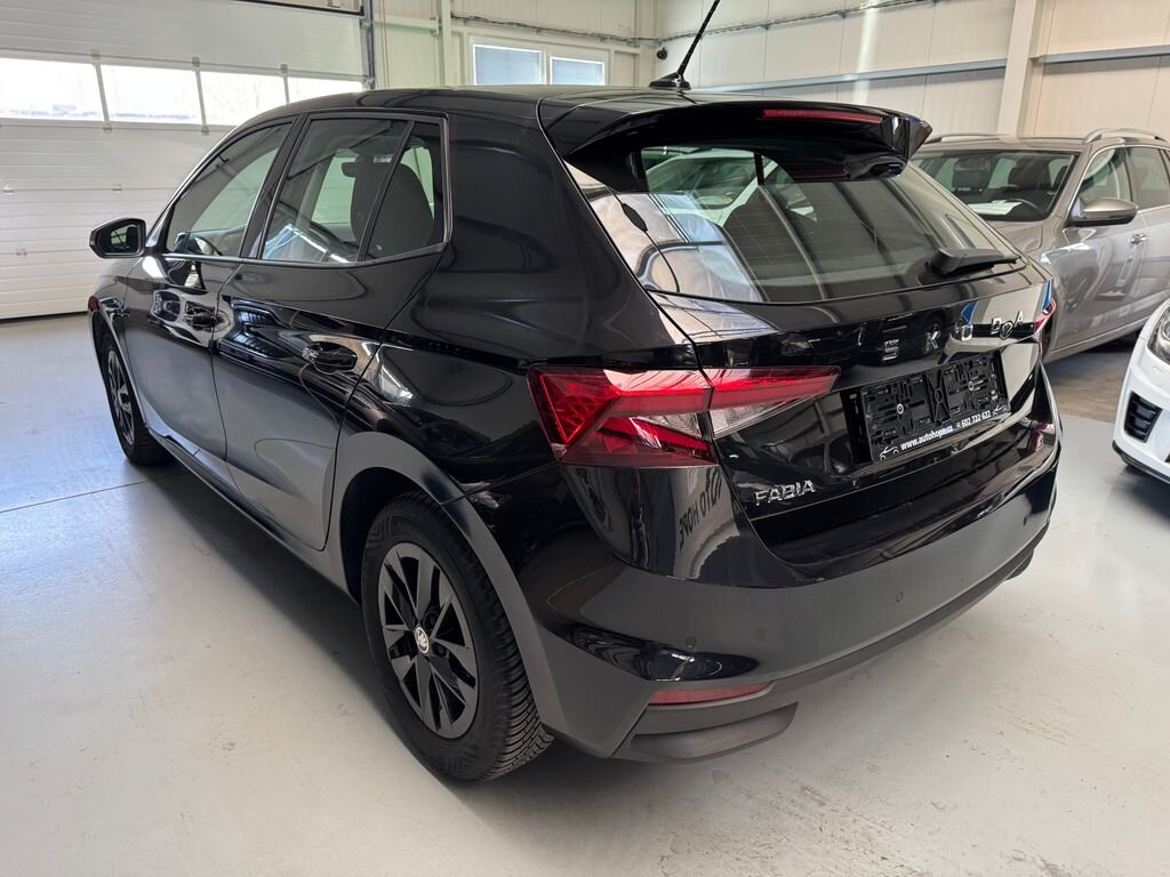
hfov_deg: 71.6
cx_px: 585
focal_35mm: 24
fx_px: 811
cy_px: 438
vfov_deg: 56.8
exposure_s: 1/60
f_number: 1.78
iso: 320
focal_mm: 6.76
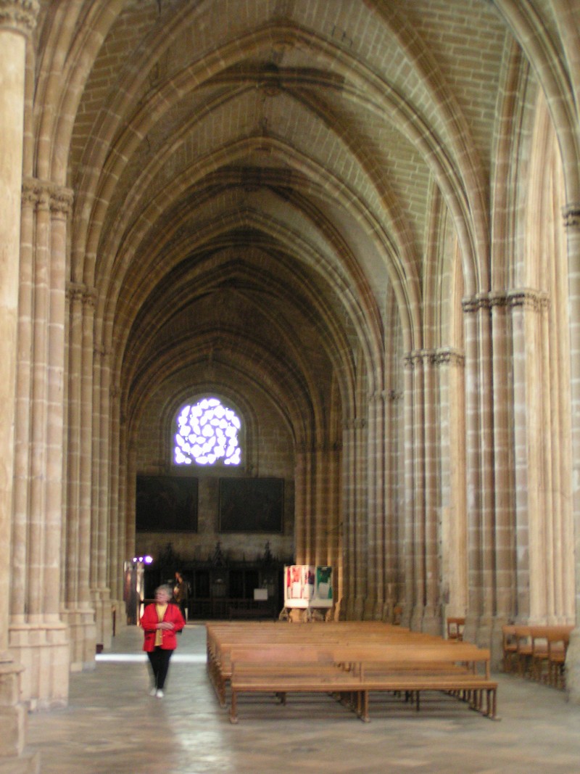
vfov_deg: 33.8
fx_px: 1274
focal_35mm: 57
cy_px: 387
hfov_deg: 25.7
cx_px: 290
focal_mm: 8.7
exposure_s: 1/2
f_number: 3.2
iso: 200
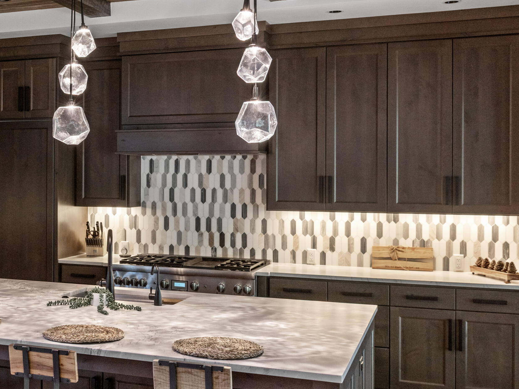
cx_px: 65
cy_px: 230
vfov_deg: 28.0
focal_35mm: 52
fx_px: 779
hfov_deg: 35.0
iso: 200
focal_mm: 30
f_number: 8
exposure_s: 1/15
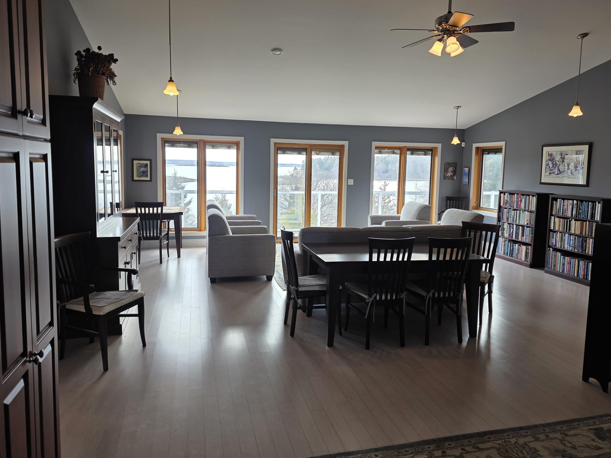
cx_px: 308
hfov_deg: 69.4
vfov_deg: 54.8
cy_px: 211
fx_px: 441
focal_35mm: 25
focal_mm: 6.3
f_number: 1.7
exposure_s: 1/120
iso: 32
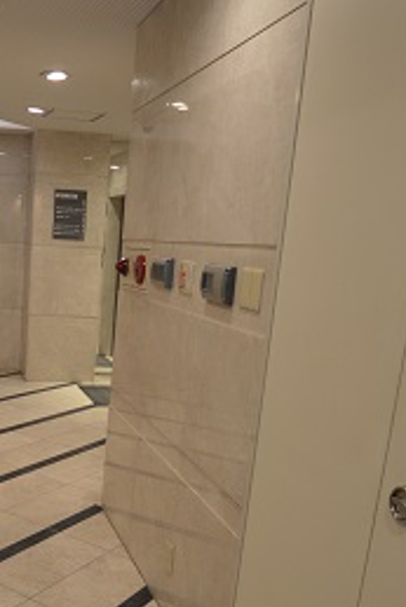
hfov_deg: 34.0
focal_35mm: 37
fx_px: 625
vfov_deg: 51.0
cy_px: 400
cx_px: 38
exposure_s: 1/60
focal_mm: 10
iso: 400
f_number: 4
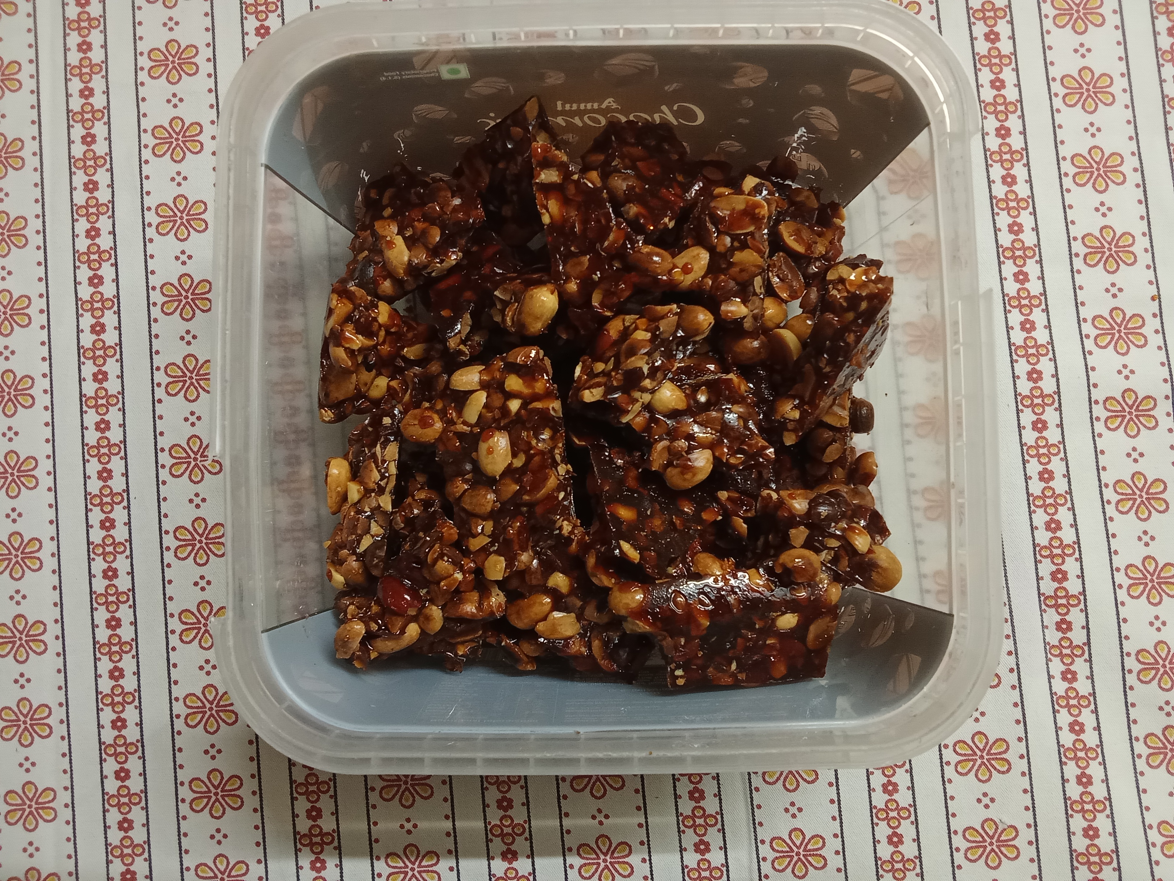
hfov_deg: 63.4
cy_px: 440
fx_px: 950
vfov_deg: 49.7
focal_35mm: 28
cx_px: 587
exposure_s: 1/33.3
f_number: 2
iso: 500
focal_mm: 2.78
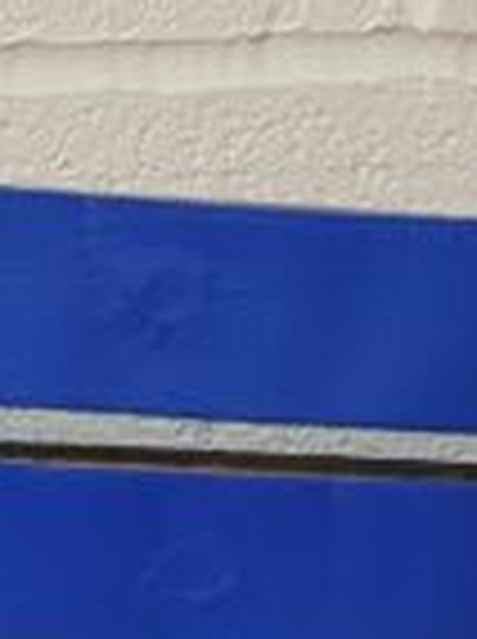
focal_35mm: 188
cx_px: -580
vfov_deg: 10.1
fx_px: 3465
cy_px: 1035
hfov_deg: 7.5
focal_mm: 5.4
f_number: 1.8
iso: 400
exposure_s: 1/50
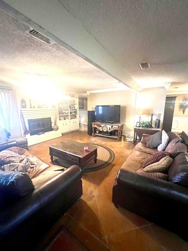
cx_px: 94
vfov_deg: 106.2
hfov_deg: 89.9
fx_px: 94
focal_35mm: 13
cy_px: 126
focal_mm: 1.57
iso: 1000
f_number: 1.8
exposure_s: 1/40
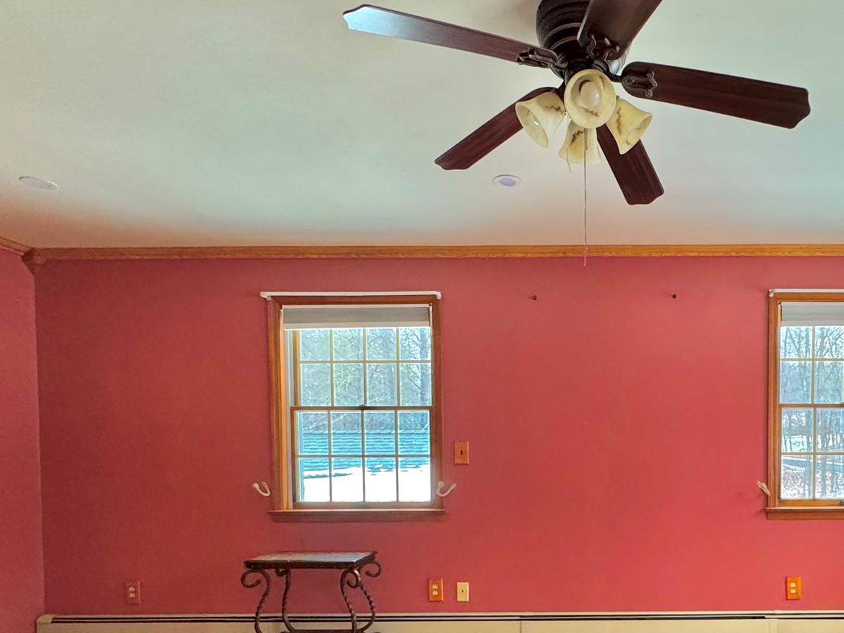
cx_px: 616
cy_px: 475
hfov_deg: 65.8
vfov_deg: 52.4
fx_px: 609
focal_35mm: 25
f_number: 2.2
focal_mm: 2.22
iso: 500
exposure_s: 1/60
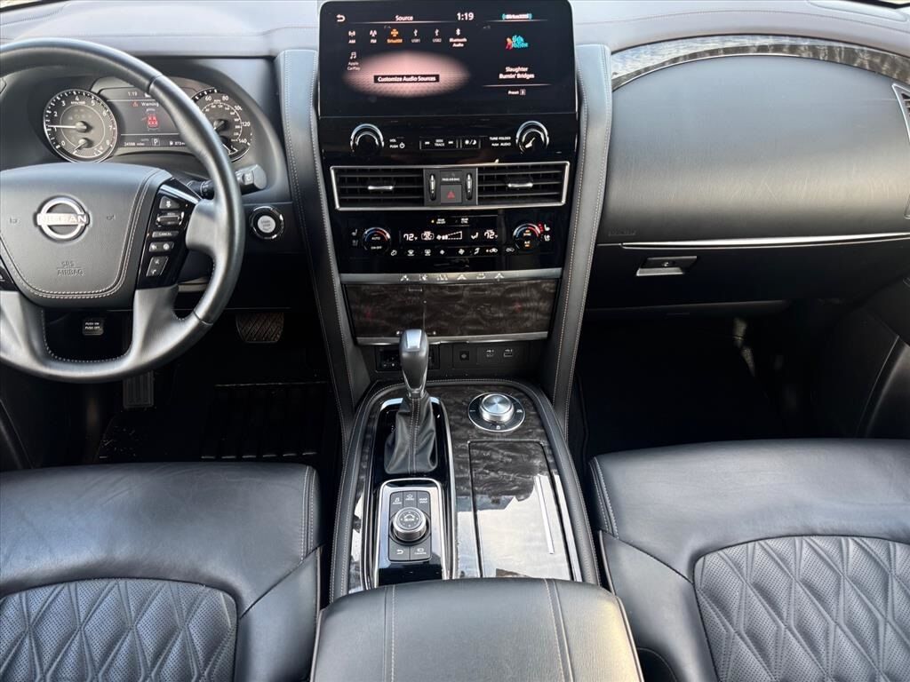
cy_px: 341
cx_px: 455
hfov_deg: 71.6
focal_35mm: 24
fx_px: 631
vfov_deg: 56.8
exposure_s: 1/121
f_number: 1.78
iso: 125
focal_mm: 6.76
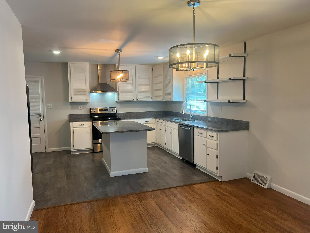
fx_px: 233
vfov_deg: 53.1
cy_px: 116
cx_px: 155
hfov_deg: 67.3
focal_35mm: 26
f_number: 1.5
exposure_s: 1/120
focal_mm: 5.7
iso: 100
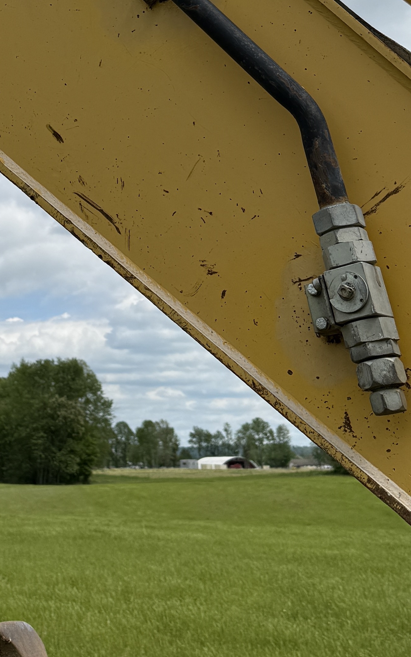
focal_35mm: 68
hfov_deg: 18.5
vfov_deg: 29.1
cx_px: -28
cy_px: 73
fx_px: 1218
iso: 80
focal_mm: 6.76
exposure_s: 1/6711
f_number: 1.78
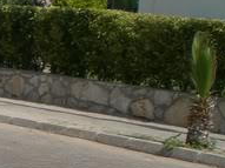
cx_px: -232
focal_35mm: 159
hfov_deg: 11.2
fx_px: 1033
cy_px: 318
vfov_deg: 8.9
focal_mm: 6.3
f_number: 4.4
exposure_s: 1/500
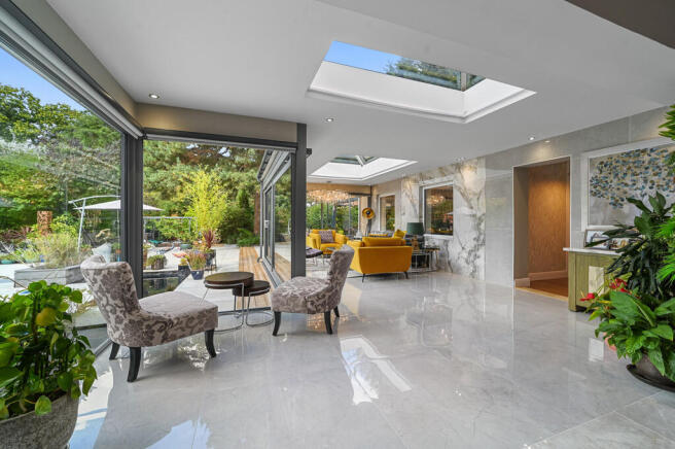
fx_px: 262
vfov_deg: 81.1
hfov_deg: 104.3
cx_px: 338
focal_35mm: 14
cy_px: 224
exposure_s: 1/8
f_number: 8
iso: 400
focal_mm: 14
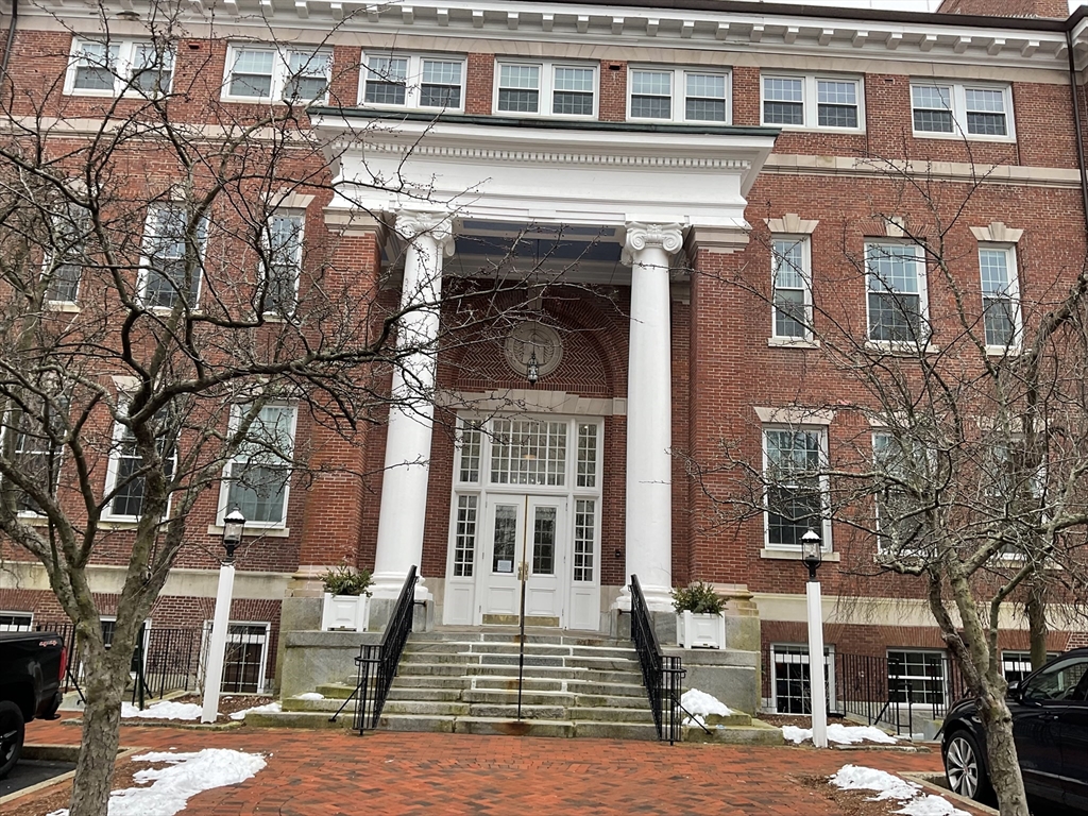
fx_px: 911
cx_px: 544
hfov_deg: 61.7
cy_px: 408
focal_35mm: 29
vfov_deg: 48.2
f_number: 1.8
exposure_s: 1/192
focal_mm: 3
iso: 16
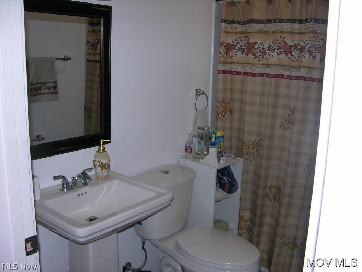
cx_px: 181
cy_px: 136
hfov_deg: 52.6
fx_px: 366
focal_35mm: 35
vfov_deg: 40.7
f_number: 2.8
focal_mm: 8.9
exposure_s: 1/60.1
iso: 50
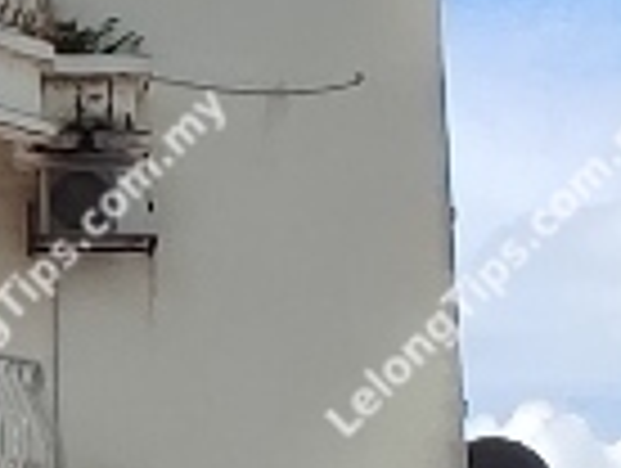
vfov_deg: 12.3
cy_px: -25
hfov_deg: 15.9
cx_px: -108
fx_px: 2139
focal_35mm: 119
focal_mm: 1.65
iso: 50
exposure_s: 1/1122
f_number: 2.2
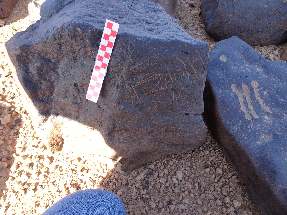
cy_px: 108
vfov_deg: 56.8
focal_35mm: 24
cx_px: 144
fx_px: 199
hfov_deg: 71.6
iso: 80
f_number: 3.5
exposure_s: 1/100
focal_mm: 4.1
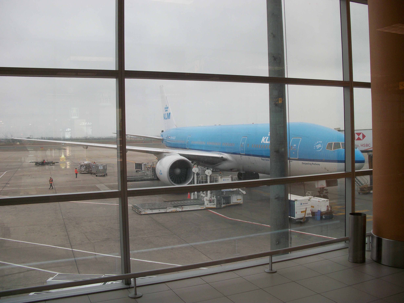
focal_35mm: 35
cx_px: 202
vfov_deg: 40.7
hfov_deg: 52.6
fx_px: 408
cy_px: 152
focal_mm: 6.3
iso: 80
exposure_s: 1/60
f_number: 3.1
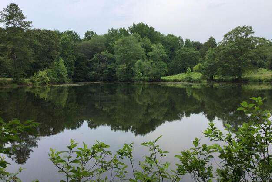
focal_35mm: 33
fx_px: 249
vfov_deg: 40.0
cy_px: 95
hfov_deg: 57.2
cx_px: 139
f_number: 2.4
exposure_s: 1/342
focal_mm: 3.3
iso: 25
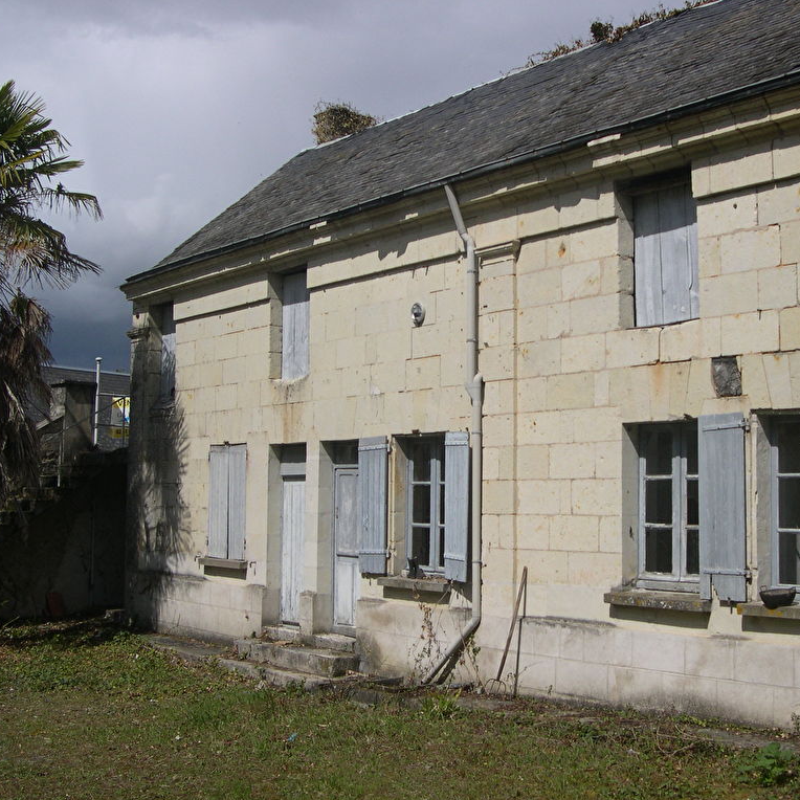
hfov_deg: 37.4
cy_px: 400
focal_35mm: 45
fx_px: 1177
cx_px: 489
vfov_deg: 37.6
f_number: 7.6
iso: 100
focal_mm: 8
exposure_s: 1/498
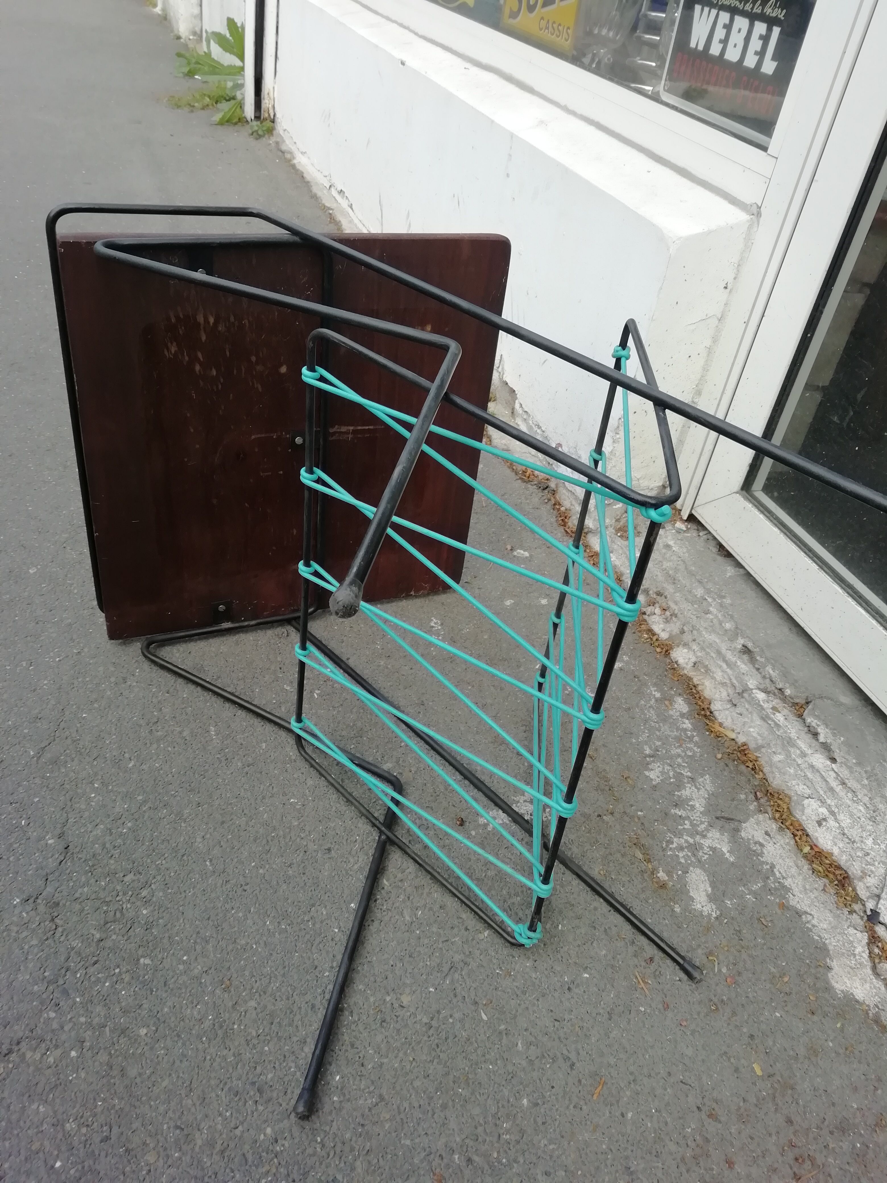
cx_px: 444
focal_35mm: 26
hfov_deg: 53.1
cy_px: 592
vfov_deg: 67.3
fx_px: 888
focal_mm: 3.46
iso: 50
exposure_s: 1/219
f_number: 2.2
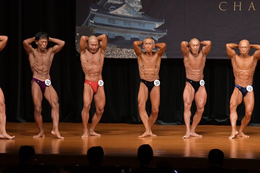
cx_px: 130
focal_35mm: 217
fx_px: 1566
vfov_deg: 6.3
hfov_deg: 9.5
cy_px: 86
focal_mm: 145
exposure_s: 1/400
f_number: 5.6
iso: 5000
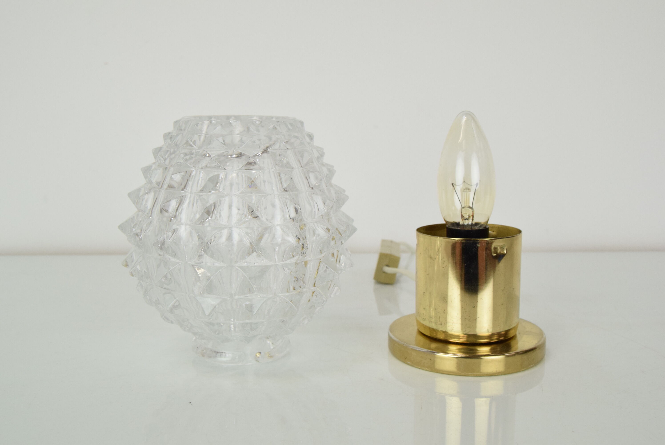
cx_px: 332
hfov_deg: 49.5
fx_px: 721
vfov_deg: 34.3
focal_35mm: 39
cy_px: 222
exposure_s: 1/320
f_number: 9
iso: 1600
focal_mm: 26
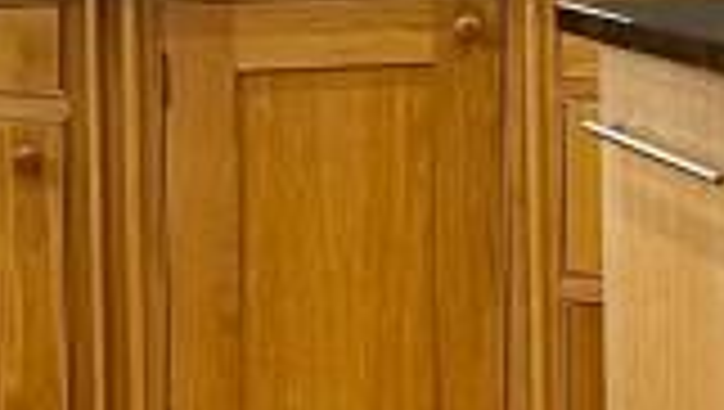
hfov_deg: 11.6
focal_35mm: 180
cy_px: -90
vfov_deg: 6.7
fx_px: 3460
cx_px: 994
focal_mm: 5.7
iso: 80
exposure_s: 1/50
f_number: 1.5
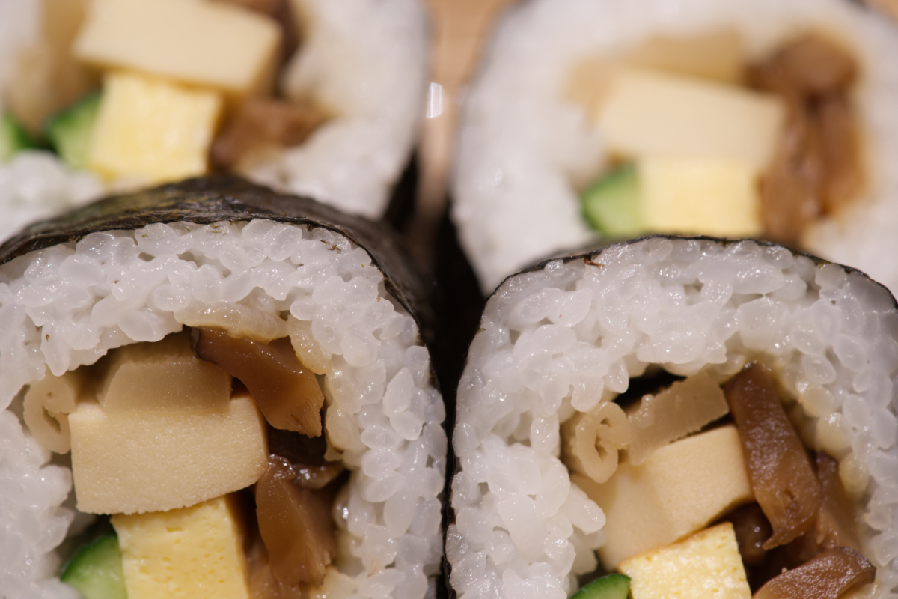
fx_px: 2619
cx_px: 449
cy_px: 300
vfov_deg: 13.0
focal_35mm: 105
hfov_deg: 19.5
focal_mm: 105
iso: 64
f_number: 11
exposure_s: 13
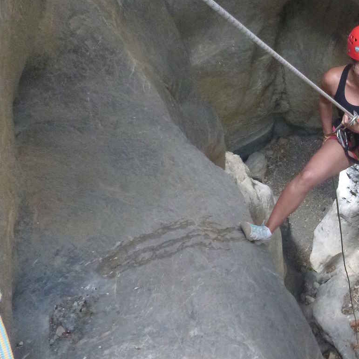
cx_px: 376
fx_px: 645
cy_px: 138
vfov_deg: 31.0
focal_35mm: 55
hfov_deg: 28.7
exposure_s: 1/60
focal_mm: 4.5
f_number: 3.9
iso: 400
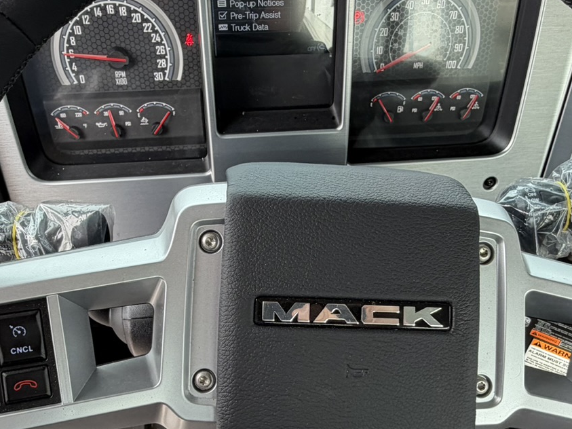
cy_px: 276
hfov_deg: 54.0
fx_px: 562
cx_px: 281
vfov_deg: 41.4
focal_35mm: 34
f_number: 2.2
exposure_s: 1/121
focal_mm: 2.22
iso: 64
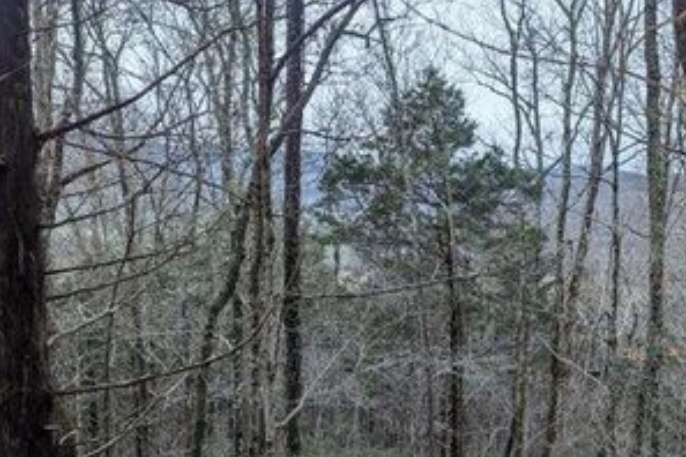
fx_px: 800
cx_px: 446
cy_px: 402
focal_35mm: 42
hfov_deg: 45.8
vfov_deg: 30.6
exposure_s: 1/103
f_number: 1.85
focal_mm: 6.81
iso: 530
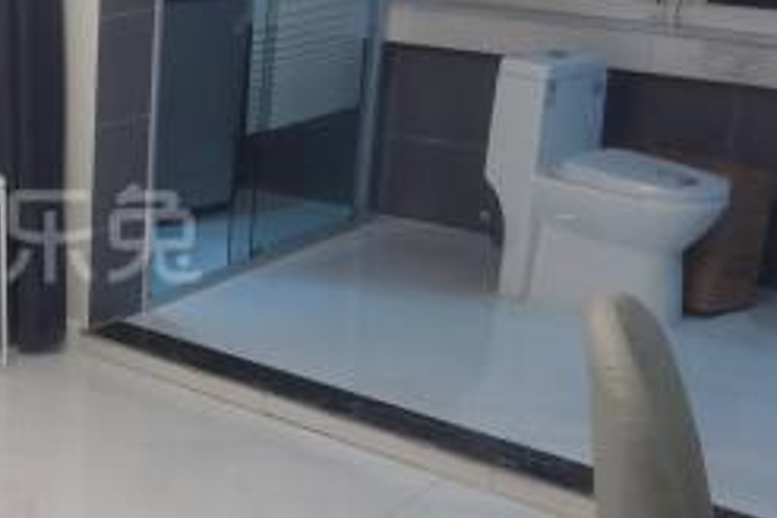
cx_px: -51
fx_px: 1316
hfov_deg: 30.0
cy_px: 202
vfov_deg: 22.2
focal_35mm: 61
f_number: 1.8
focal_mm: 4.4
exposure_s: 1/100
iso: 160
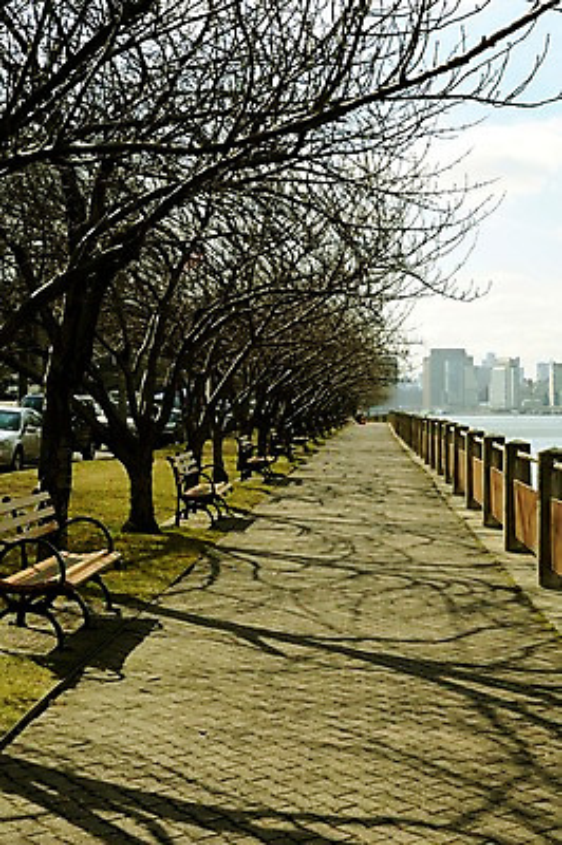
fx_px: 1407
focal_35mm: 60
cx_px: 281
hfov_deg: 22.6
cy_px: 422
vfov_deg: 33.4
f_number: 13
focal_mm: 60
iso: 200
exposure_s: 1/200
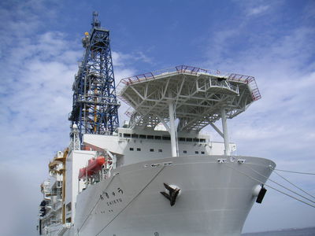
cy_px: 118
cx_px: 158
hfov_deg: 50.1
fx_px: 337
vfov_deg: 38.7
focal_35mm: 37
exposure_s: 1/250
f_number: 6.7
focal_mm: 5.7
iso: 50
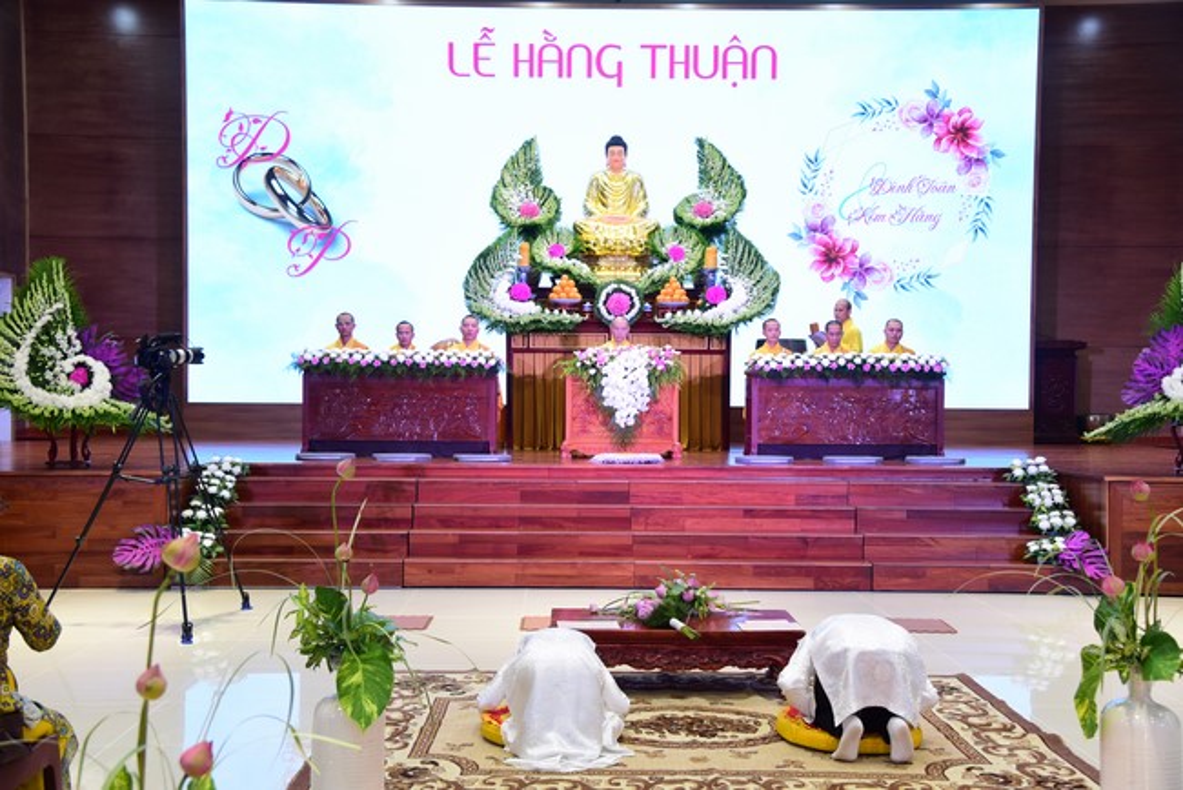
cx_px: 592
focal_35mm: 44
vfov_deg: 30.5
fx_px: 1446
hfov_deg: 44.5
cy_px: 395
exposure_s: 1/80
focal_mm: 44
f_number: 5
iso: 1250
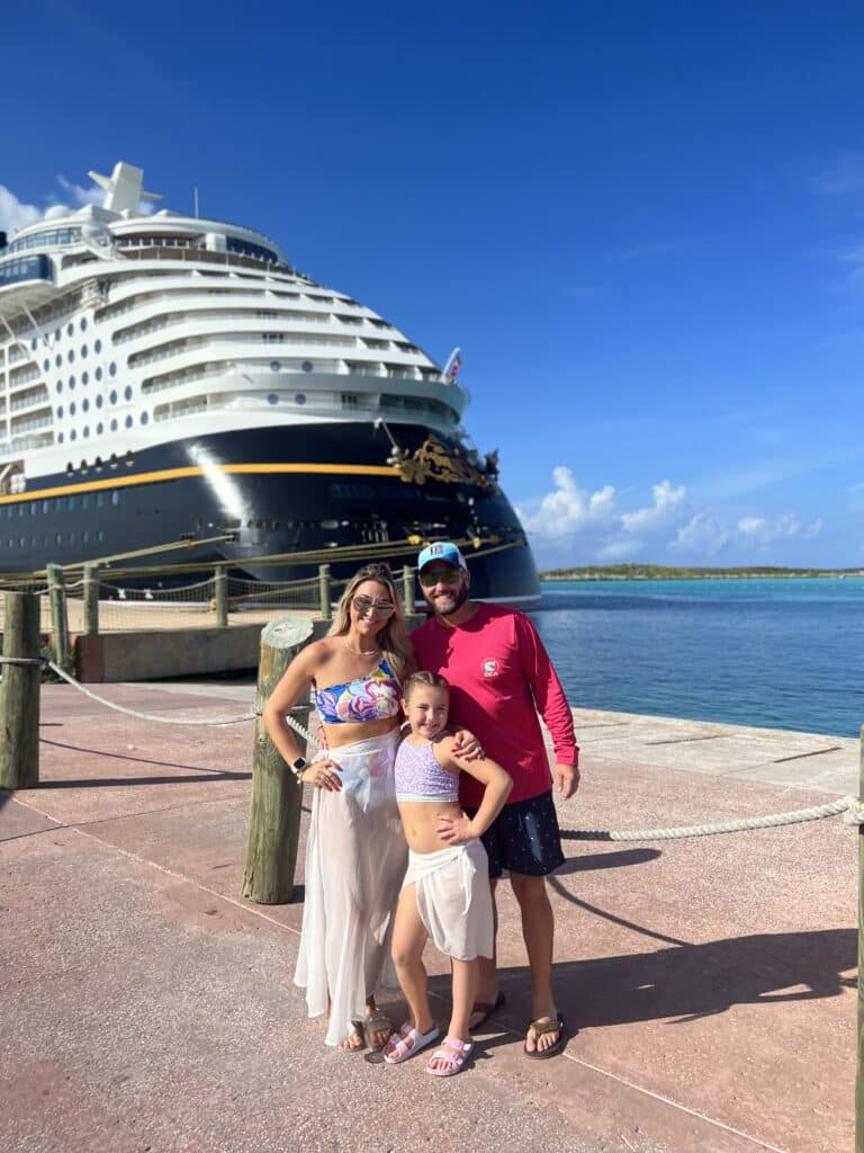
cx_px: 432
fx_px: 865
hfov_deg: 53.1
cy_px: 576
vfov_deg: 67.3
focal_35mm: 26
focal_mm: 5.7
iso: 50
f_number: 1.5
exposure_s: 1/5587
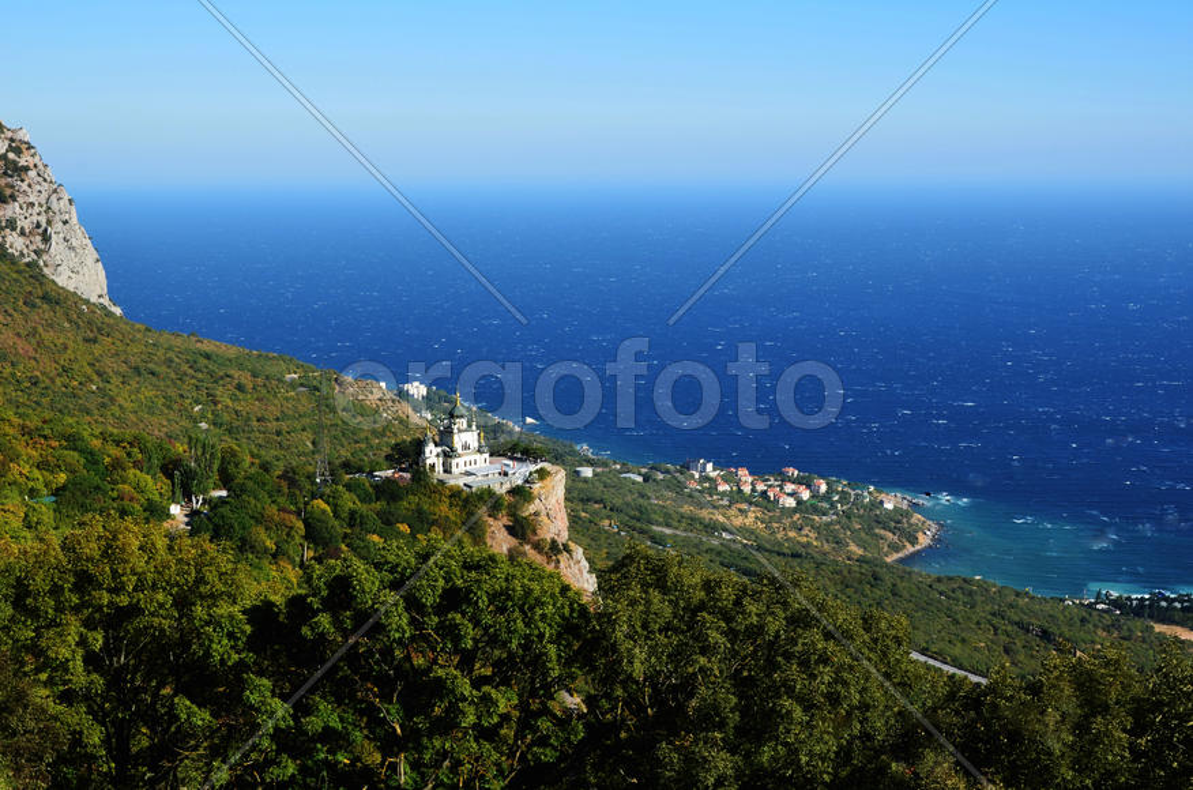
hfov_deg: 43.7
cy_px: 395
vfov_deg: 29.7
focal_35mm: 45
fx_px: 1488
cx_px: 596
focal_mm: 30
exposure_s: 1/125
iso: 125
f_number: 11
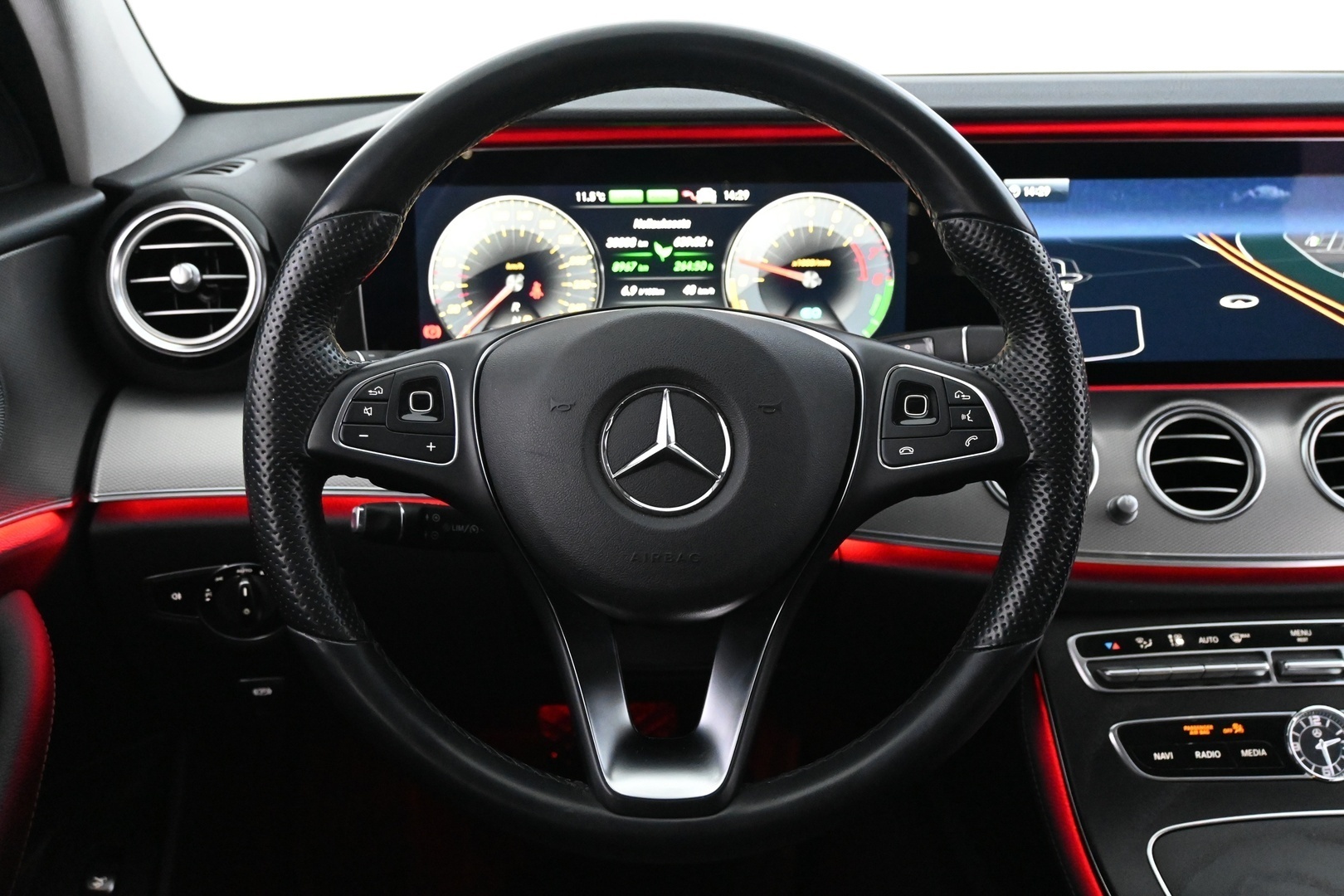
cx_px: 672
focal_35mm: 36
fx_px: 1344
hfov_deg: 53.1
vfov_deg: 36.9
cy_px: 448
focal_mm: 24
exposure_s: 1/40
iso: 6400
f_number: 4.2
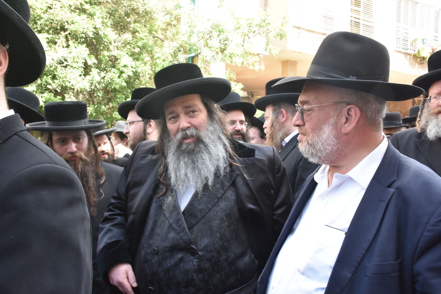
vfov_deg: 36.9
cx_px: 220
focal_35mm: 36
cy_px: 147
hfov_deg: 53.1
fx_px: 441
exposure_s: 1/100
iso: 800
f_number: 13
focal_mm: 24
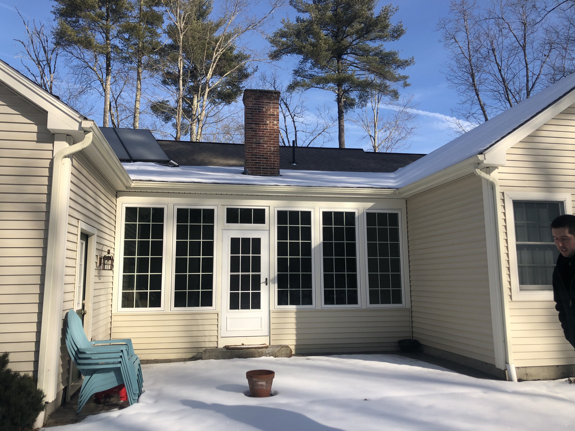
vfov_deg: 49.7
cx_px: 288
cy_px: 216
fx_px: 465
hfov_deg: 63.4
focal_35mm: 28
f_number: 1.8
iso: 20
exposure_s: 1/1715
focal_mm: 3.99
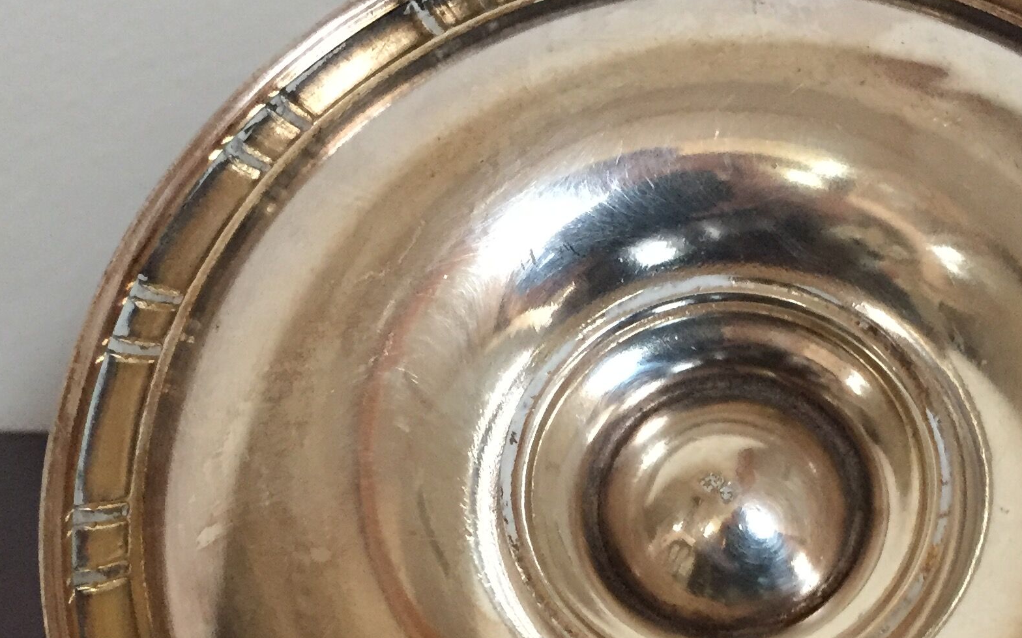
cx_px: 634
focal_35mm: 64
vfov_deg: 19.9
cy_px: 586
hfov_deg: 31.9
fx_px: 1783
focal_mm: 4.15
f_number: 2.2
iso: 320
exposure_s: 1/33
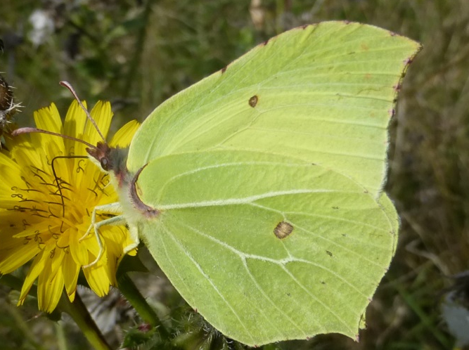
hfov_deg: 59.9
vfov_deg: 46.7
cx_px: 205
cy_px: 179
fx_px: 406
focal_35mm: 30
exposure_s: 1/640
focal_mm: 4.3
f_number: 4
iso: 100
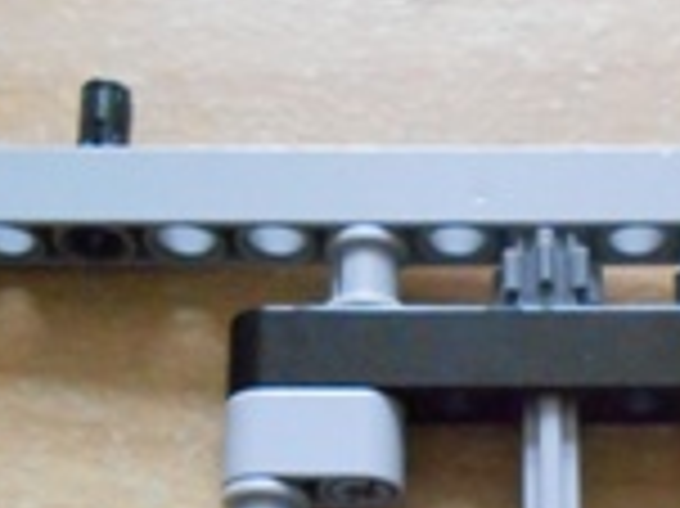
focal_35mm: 77
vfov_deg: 18.2
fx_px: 1511
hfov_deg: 25.1
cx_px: 513
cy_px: 607
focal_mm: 4.6
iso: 800
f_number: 3.2
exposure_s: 1/50
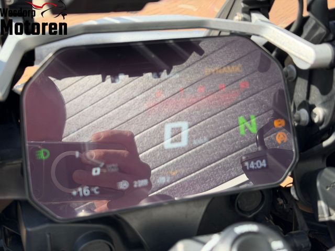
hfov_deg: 39.7
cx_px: 168
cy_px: 126
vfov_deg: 30.3
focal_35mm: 48
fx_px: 465
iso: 80
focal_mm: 6.76
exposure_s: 1/1242
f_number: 1.78
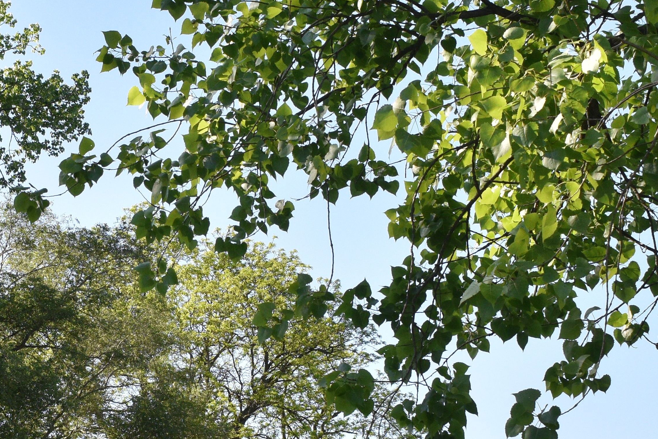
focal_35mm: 99
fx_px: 1815
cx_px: 121
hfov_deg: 20.3
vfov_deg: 13.7
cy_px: 305
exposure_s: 1/1000
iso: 800
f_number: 8
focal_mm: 25
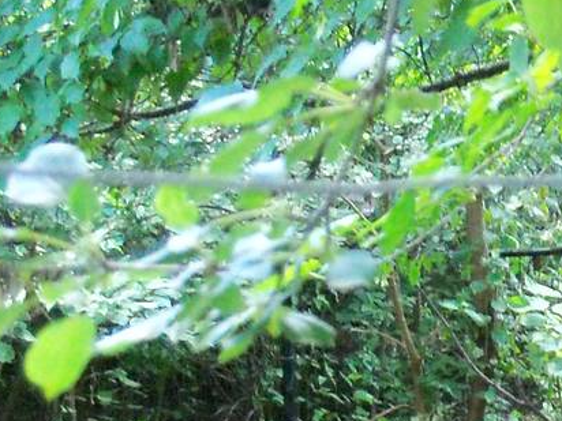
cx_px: 1007
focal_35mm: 233
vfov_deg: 6.3
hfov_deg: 8.2
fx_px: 3783
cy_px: 677
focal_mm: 10.7
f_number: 3.4
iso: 250
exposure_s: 1/50
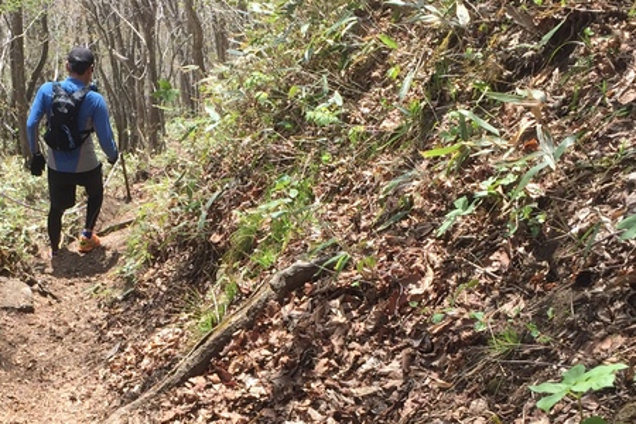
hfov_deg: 29.7
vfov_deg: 20.1
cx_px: 185
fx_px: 1184
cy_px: 343
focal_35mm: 67
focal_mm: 4.15
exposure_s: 1/760
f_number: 2.2
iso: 32
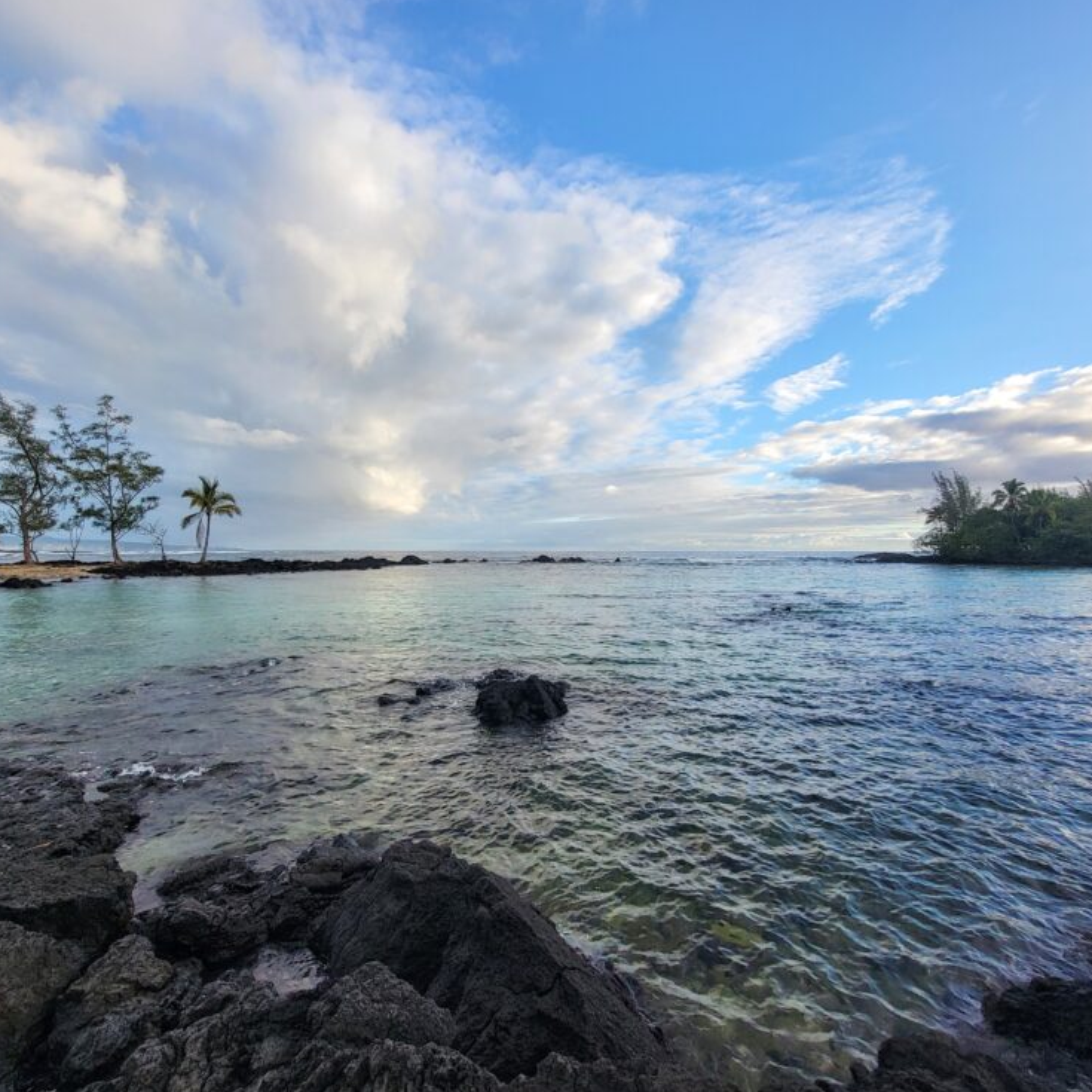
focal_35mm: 16
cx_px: 556
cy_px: 538
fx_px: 571
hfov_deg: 87.4
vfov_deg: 87.4
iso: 32
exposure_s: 1/411
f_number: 2.2
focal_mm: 1.74
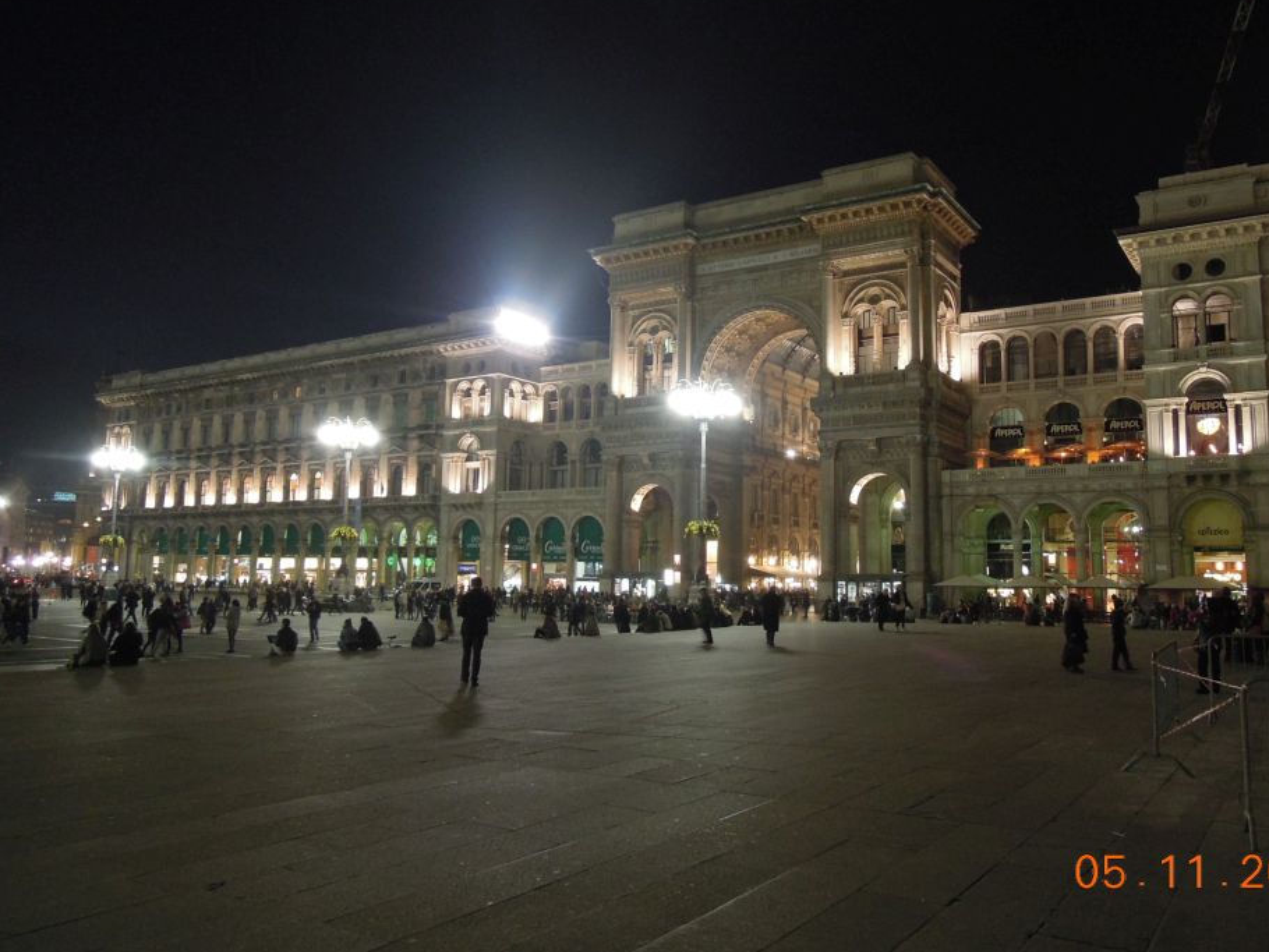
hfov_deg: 65.1
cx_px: 703
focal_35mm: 27
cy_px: 449
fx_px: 990
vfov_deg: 51.3
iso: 400
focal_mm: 4.3
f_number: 2.8
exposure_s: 1/15
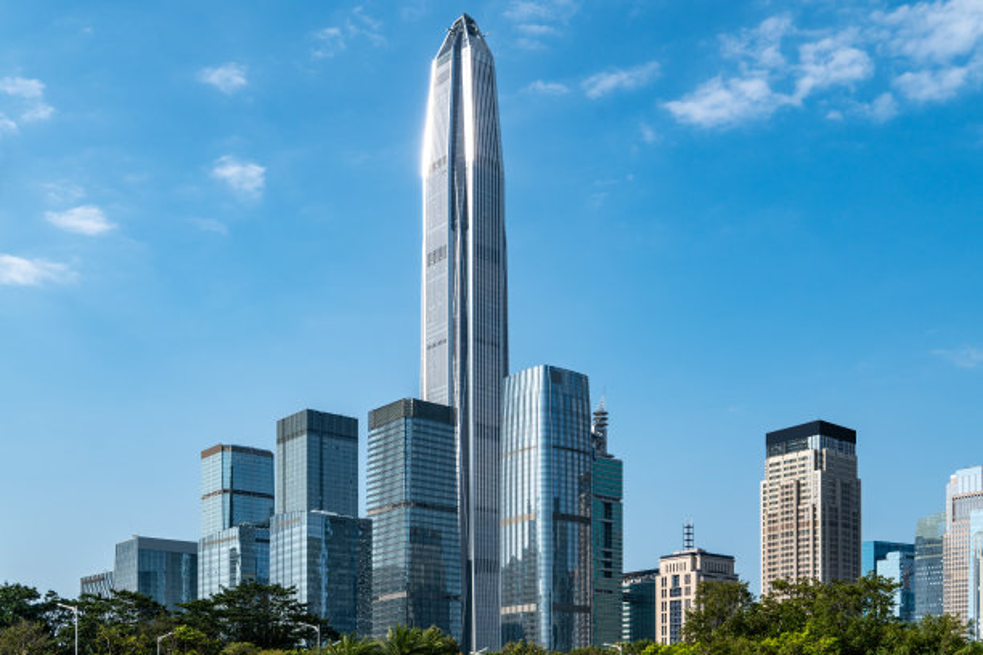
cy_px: 328
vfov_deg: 35.1
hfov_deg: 50.7
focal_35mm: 38
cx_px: 492
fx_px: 1038
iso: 100
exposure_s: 1/400
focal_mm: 38
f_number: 8
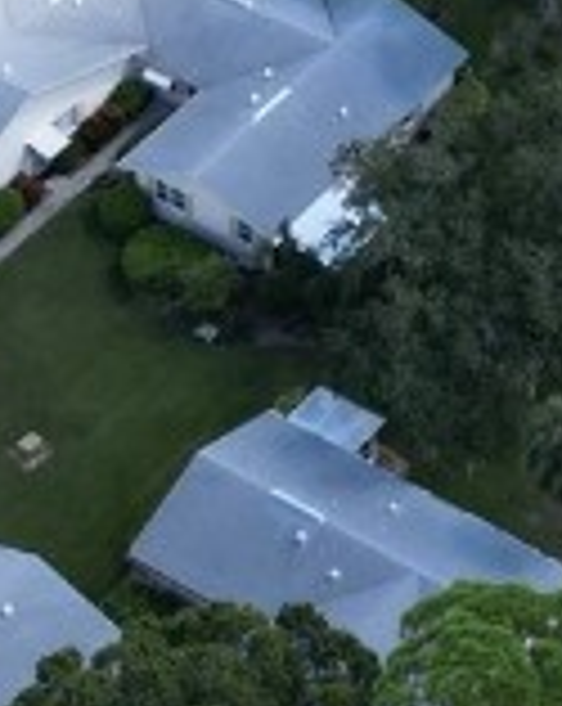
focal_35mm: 153
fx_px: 3190
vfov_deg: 11.3
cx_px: 526
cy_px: -728
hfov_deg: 10.0
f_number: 1.7
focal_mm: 6.72
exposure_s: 1/1600
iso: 130
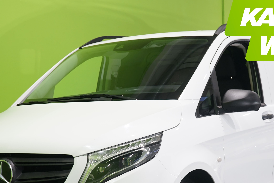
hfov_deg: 23.1
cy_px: 145
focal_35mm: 88
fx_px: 670
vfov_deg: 15.4
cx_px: 153
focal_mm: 49
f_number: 5.6
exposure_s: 1/20
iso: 400
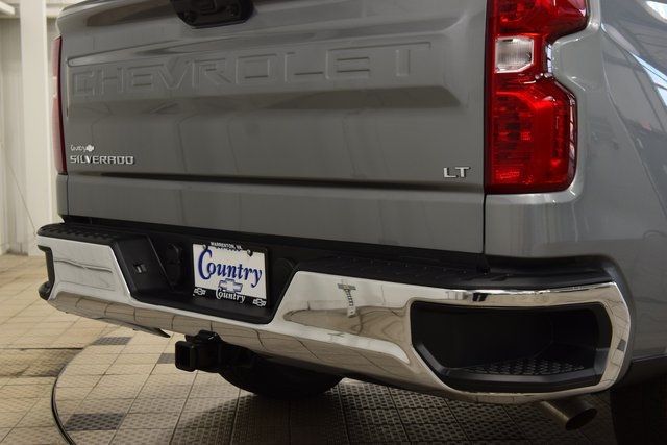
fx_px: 973
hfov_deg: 37.8
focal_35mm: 52
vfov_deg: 25.8
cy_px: 222
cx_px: 334
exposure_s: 1/15
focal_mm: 35
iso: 450
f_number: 6.3
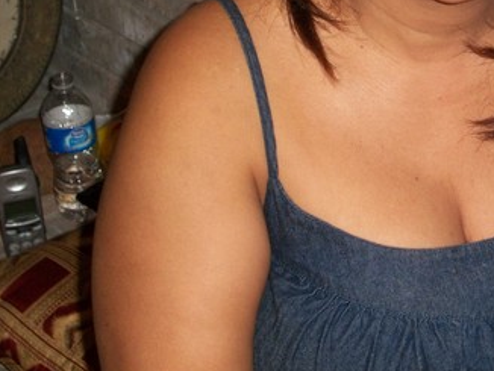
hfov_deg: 18.3
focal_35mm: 106
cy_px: 20
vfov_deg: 13.8
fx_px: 1514
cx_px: 411
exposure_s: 1/40
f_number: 4
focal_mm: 9.7
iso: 160
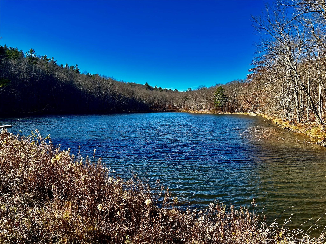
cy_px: 122
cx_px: 163
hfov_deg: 67.3
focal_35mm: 26
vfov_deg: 53.1
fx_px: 245
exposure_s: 1/2083
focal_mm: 5.7
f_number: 1.5
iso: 50
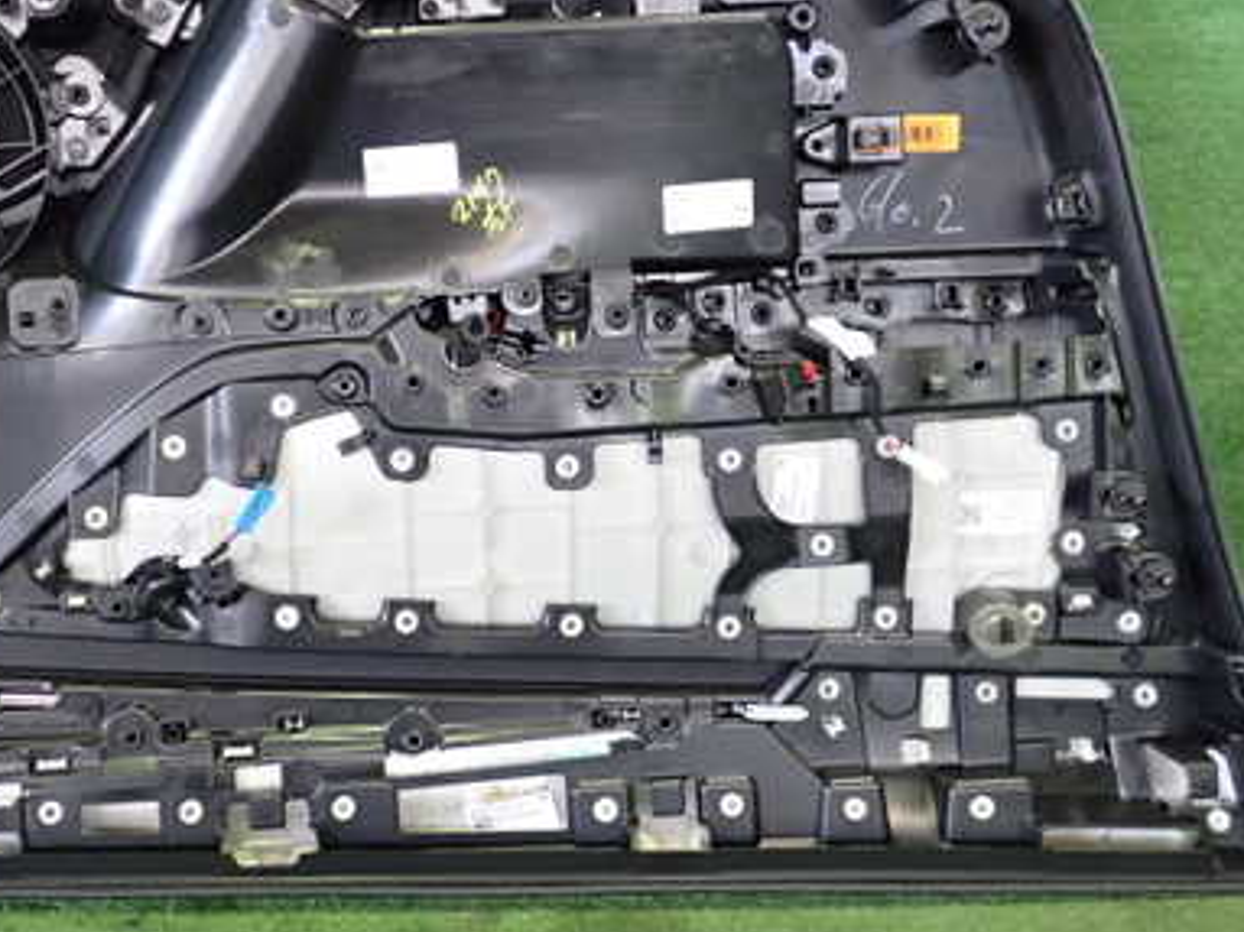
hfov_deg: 40.1
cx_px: 458
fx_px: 1689
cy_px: 390
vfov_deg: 30.8
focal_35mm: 47
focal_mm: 5.4
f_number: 2.3
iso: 640
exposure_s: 1/30
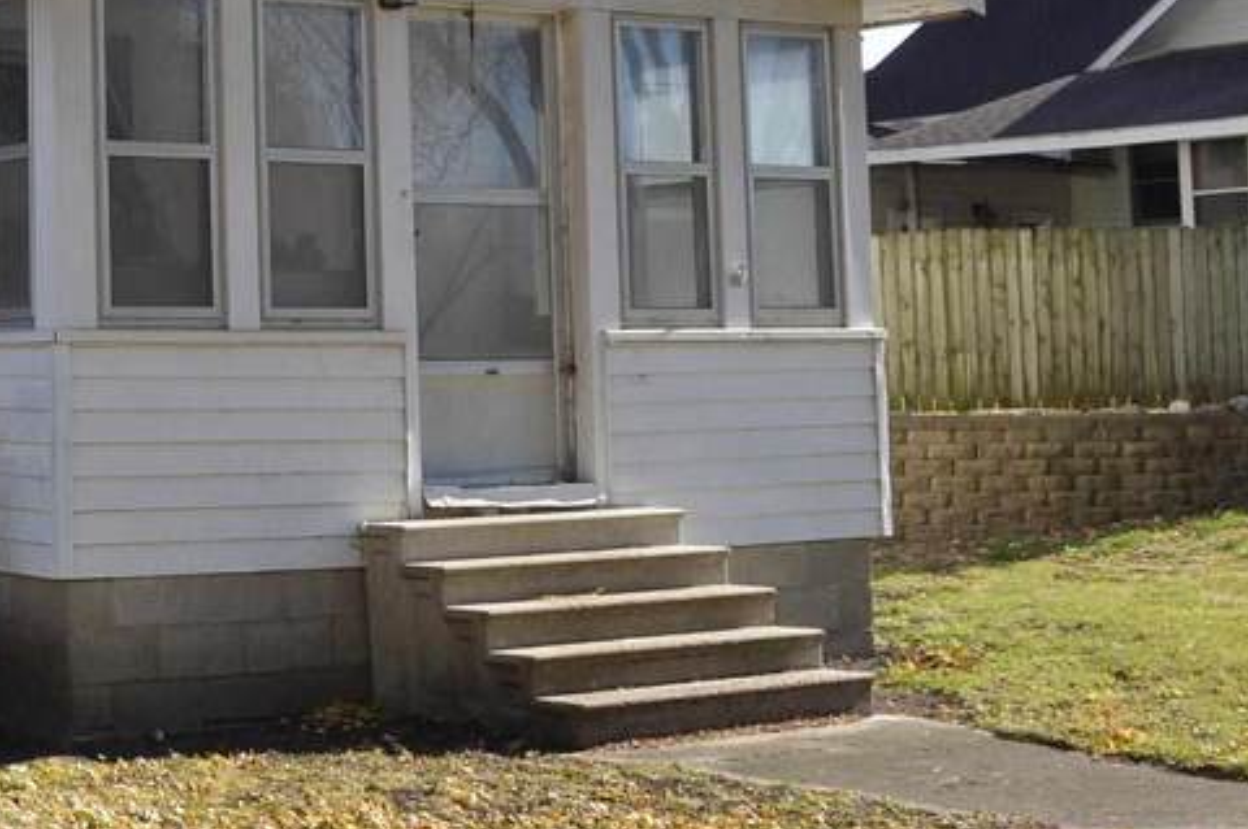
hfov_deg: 26.2
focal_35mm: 72
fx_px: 2493
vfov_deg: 18.6
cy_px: 87
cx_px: -73
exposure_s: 1/200
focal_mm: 18
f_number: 6.3
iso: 100
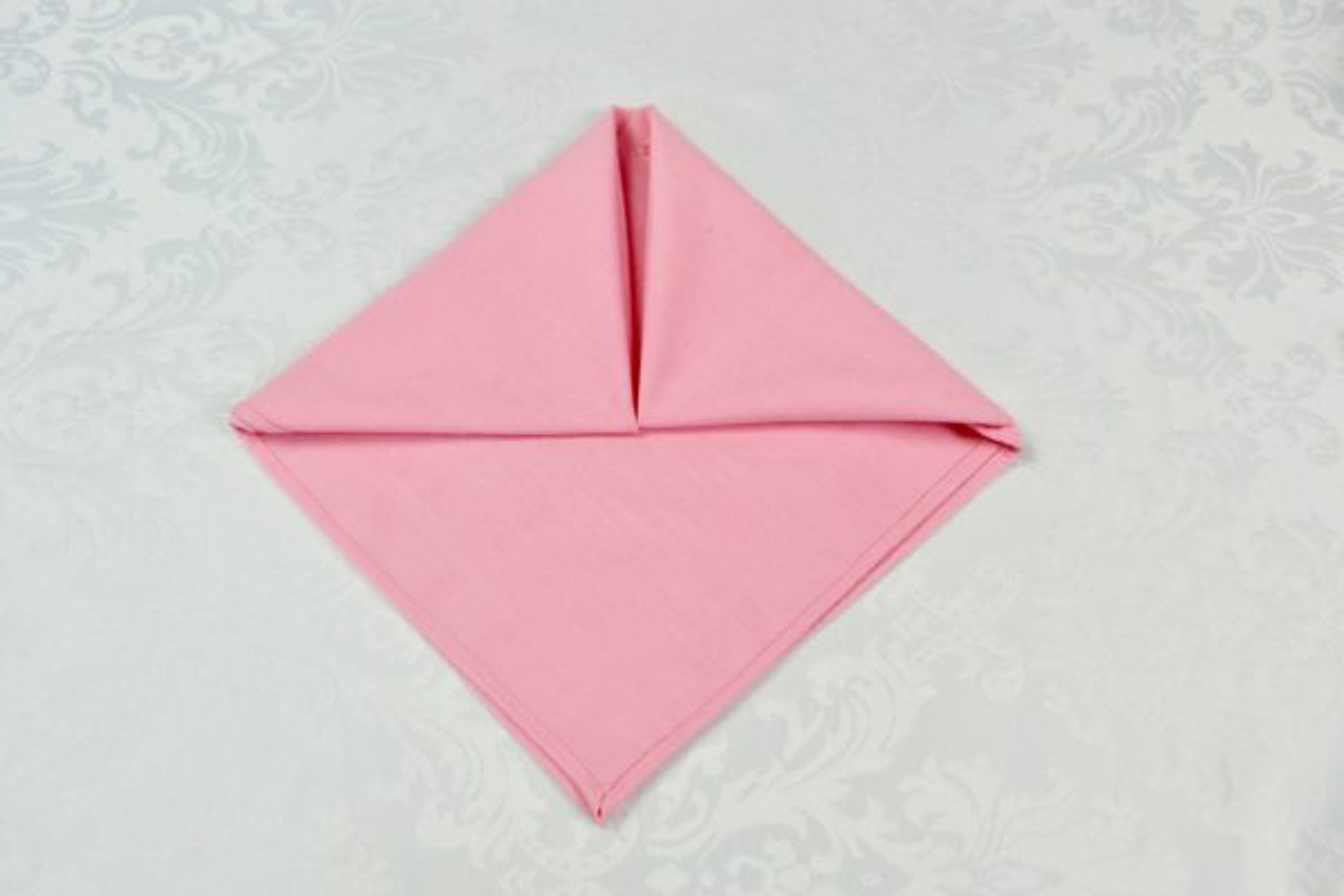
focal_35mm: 33
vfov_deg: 40.0
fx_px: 1232
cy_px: 448
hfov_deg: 57.2
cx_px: 672
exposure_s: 1/125
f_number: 5.6
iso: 280
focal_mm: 22
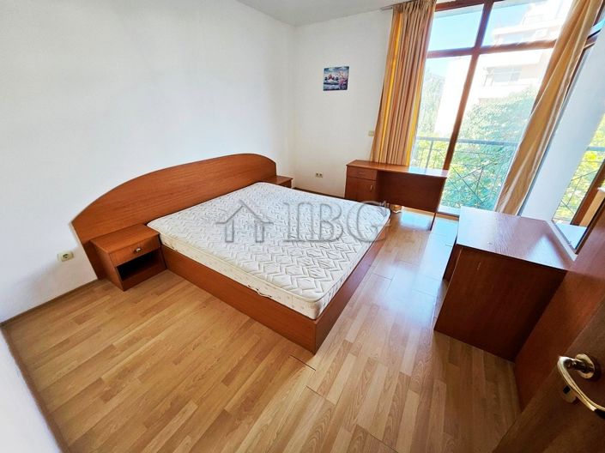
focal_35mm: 13
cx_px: 302
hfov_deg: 106.2
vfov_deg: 89.9
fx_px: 227
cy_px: 226
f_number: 2.2
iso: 50
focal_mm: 1.7
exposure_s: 1/50
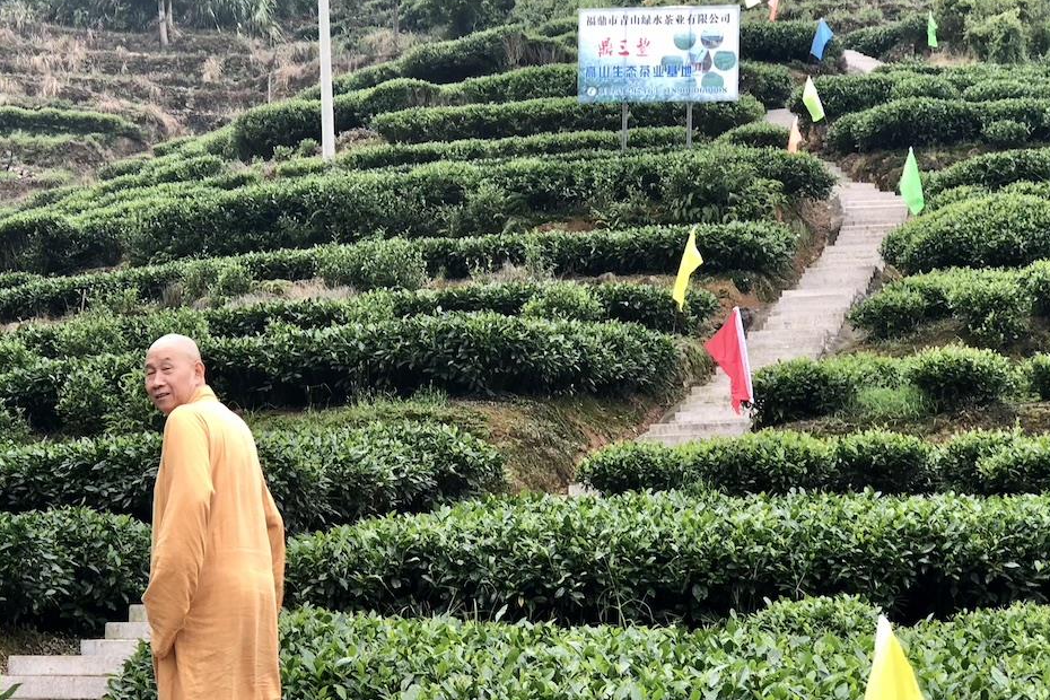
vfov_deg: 16.0
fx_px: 2479
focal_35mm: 85
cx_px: 352
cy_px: 461
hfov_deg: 23.8
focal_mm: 6.6
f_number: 2.8
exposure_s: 1/120
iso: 32
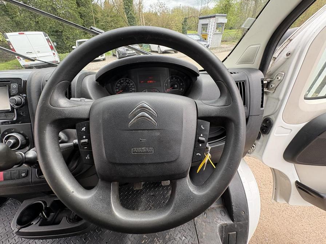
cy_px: 122
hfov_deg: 102.1
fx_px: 132
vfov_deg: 85.7
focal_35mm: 14
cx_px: 163
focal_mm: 2.22
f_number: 2.2
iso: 64
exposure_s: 1/141
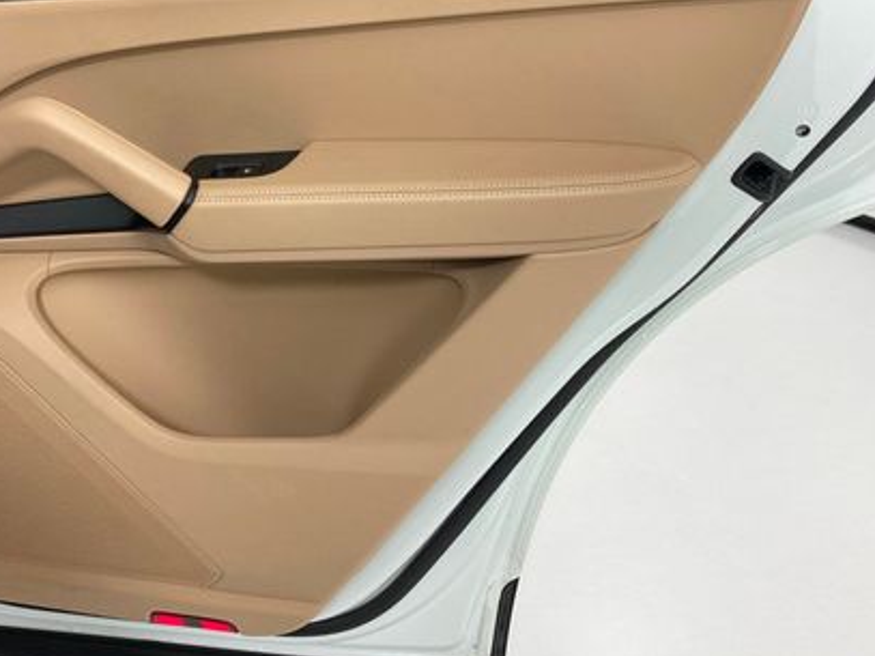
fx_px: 1112
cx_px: 365
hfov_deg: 42.8
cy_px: 170
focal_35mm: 44
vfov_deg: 32.3
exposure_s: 1/120
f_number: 1.8
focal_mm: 3.99
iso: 25
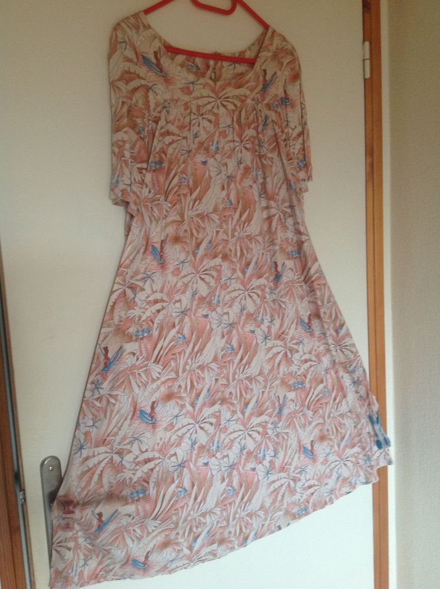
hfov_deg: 40.6
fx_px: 595
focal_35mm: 35
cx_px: 220
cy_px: 294
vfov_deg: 52.7
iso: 160
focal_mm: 4.28
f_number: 2.4
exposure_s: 1/15
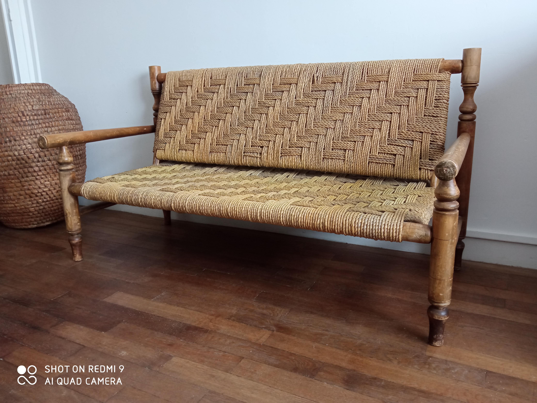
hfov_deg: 65.3
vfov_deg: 51.4
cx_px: 268
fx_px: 419
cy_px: 202
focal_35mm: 27
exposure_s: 1/25
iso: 402
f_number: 2.2
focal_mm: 3.79
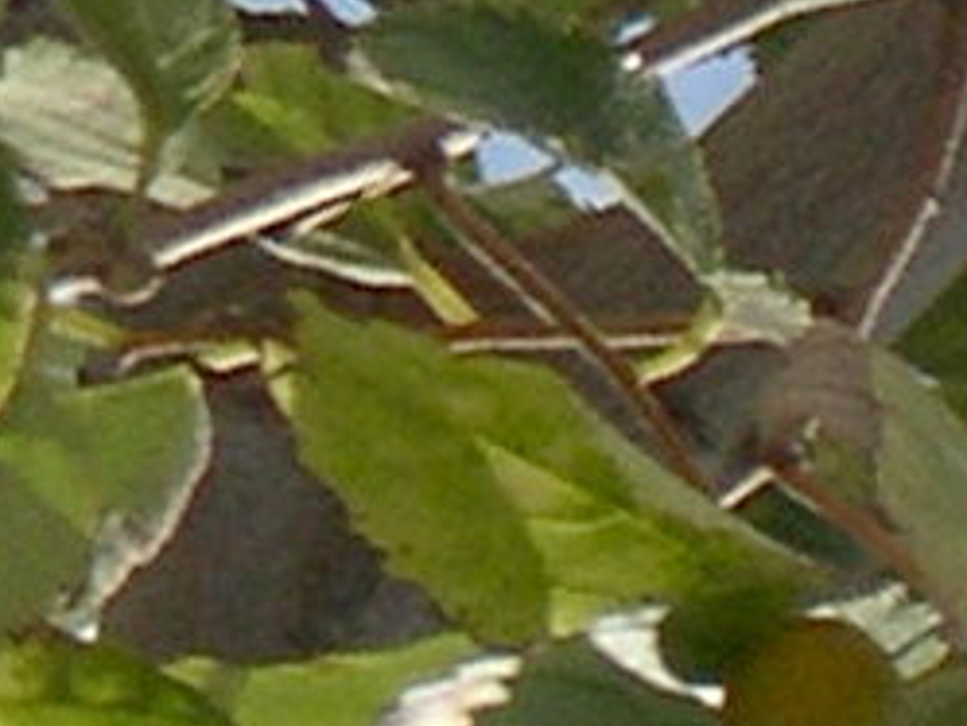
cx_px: -513
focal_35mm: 778
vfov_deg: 1.9
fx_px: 21744
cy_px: -60
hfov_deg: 2.5
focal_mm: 24
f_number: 13.4
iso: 100
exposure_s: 1/89
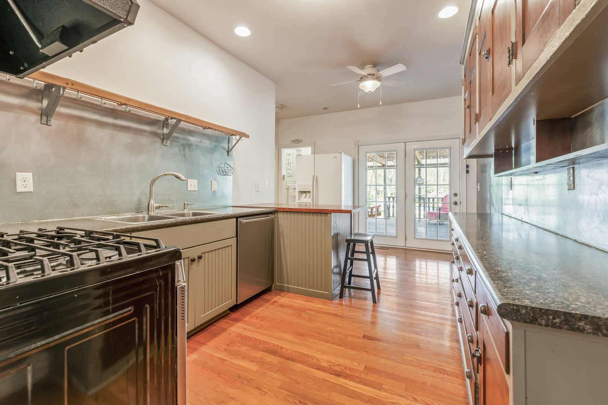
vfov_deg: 77.3
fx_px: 253
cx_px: 304
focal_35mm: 15
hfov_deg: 100.4
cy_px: 202
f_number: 6.3
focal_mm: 10
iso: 100
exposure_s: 1/13
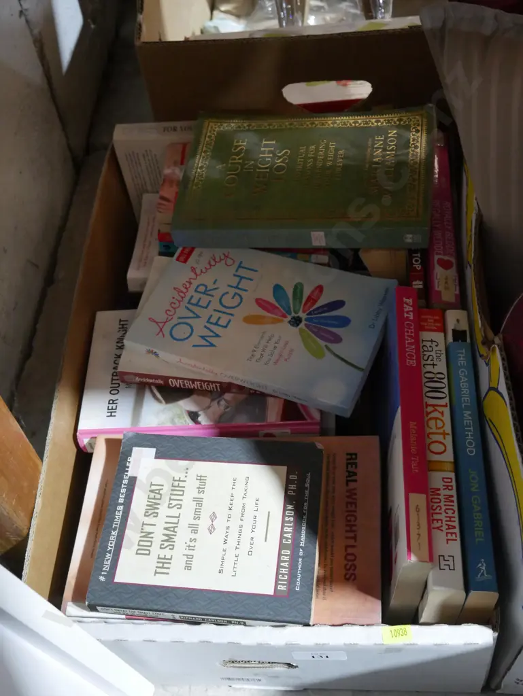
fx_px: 805
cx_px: 262
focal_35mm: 40
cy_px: 348
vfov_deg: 46.8
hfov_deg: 36.0
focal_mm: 20
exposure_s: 1/60
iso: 3200
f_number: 4.5
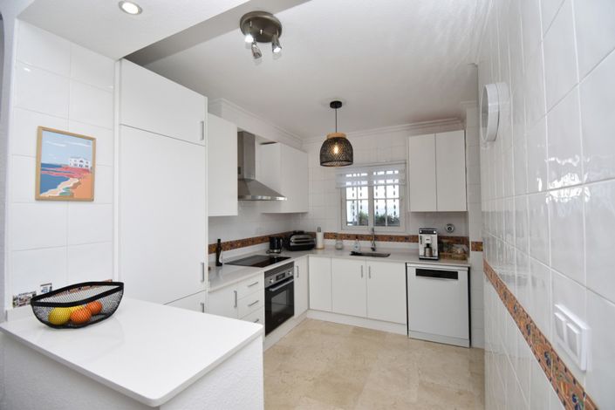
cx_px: 308
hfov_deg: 100.4
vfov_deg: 77.3
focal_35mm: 15
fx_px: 256
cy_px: 205
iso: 450
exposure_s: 1/250
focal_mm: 10
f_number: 4.5
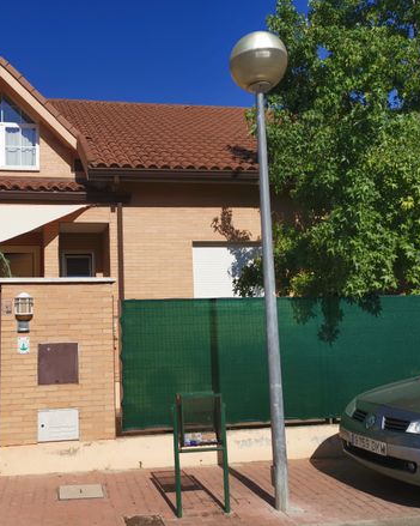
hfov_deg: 40.6
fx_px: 560
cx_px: 140
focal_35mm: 36
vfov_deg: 50.3
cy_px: 260
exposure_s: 1/3623
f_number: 1.8
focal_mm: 5.58
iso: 50
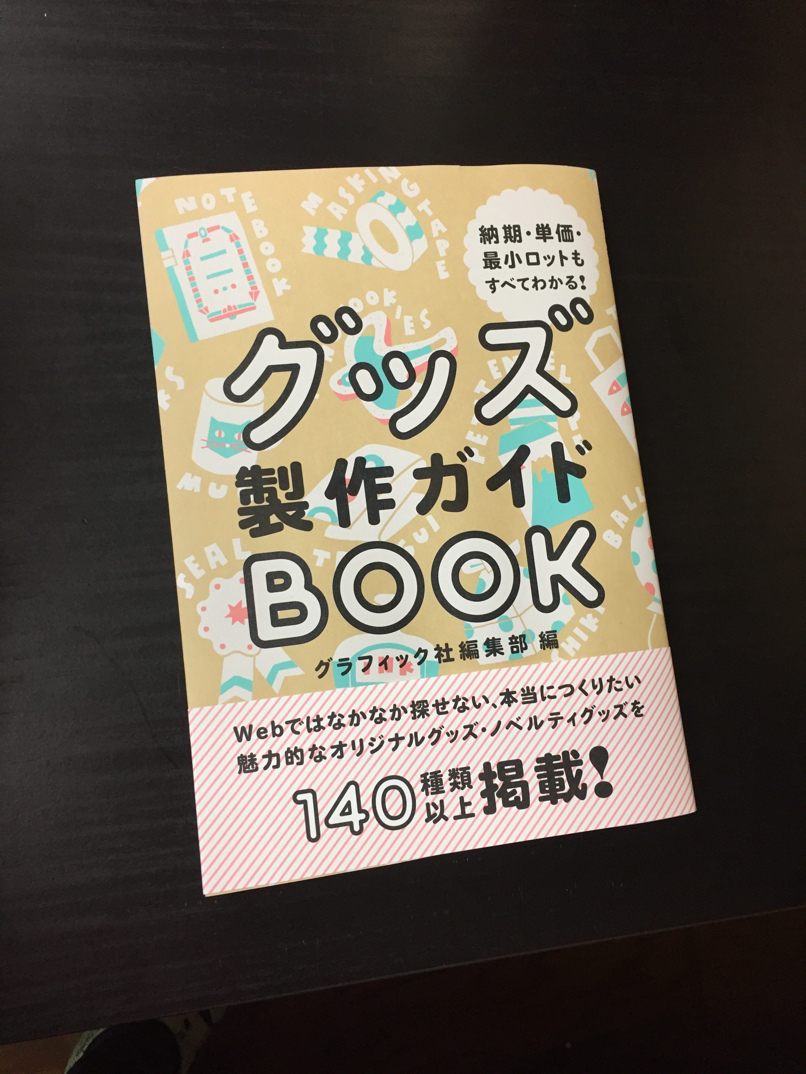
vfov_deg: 61.7
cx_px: 403
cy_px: 537
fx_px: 900
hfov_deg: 48.2
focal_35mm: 29
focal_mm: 4.15
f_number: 2.2
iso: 125
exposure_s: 1/30
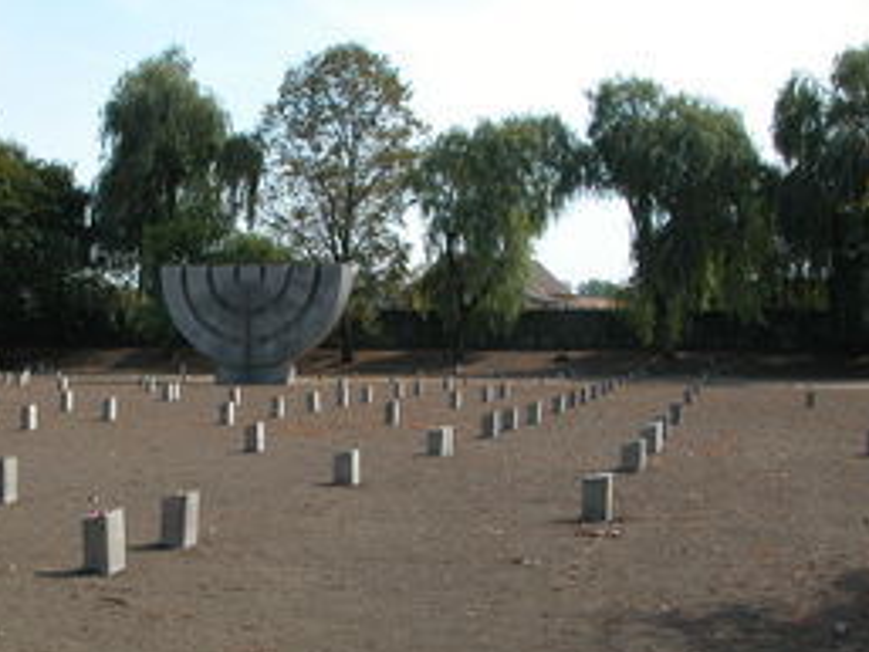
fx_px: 1406
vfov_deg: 26.1
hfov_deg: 33.7
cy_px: 368
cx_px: 223
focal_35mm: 56
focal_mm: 9.2
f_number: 6.3
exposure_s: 1/285
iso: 100
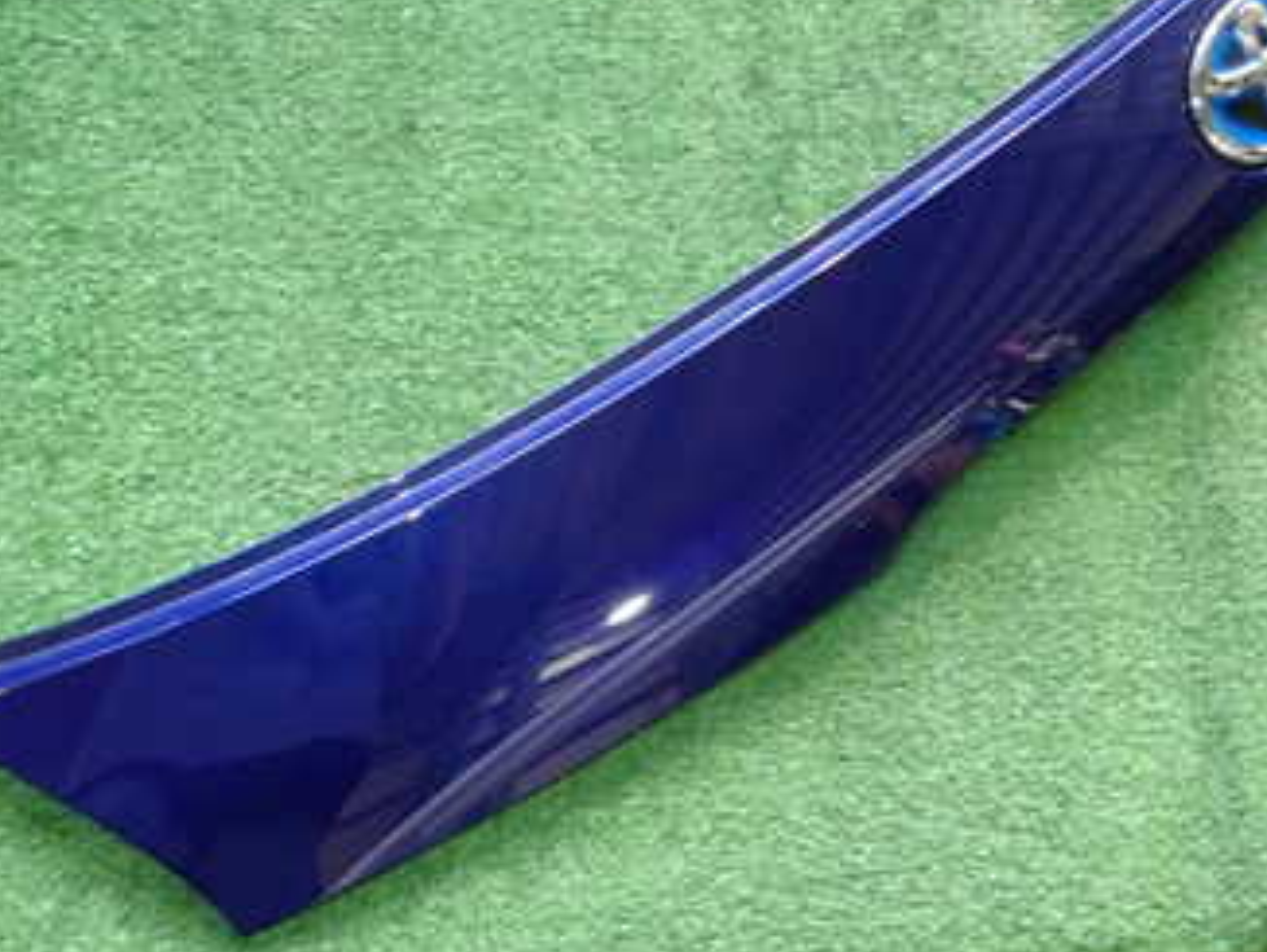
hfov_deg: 40.5
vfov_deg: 30.8
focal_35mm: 46
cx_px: 886
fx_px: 1685
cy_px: 194
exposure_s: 1/30
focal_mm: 4.5
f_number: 2
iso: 200
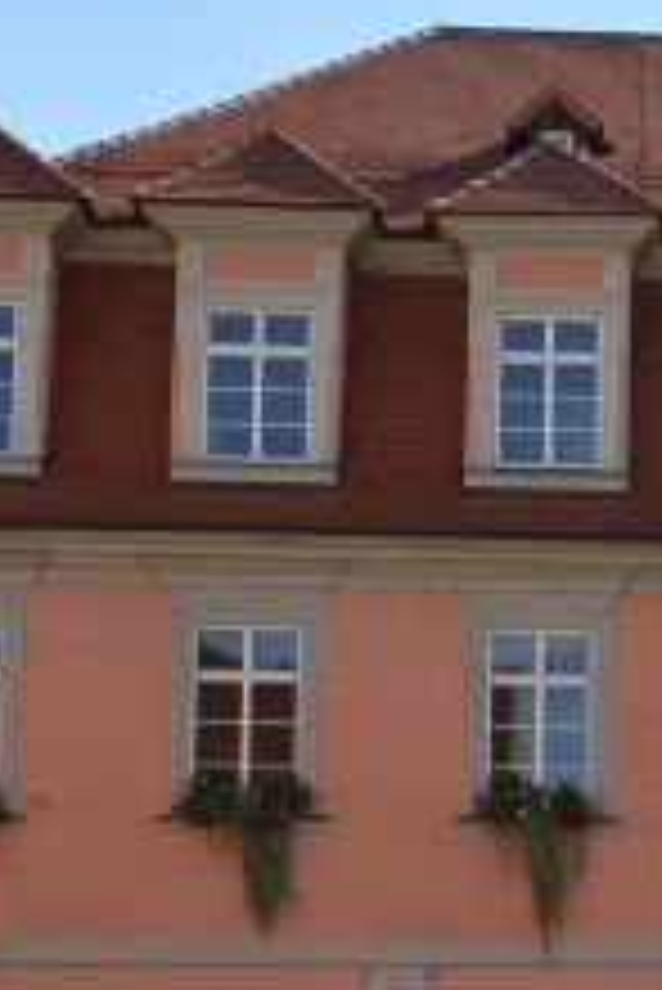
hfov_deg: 9.8
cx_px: 1103
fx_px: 3690
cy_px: 783
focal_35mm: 134
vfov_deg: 15.2
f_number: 11
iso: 200
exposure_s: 1/125
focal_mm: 42
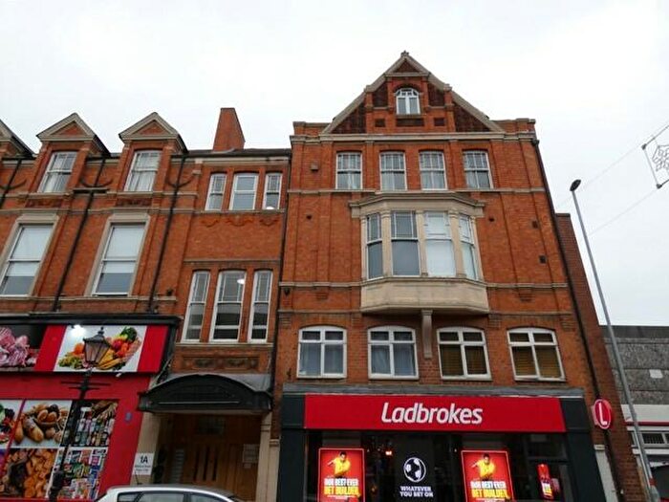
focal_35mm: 20
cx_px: 334
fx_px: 387
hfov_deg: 81.7
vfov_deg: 66.0
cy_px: 251
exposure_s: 1/160
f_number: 3.2
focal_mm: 3.6
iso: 80
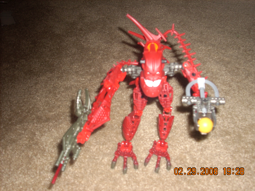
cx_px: 128
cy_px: 96
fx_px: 339
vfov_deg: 31.5
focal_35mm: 46
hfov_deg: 41.2
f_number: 3.1
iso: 64
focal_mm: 7.6
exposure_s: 1/60
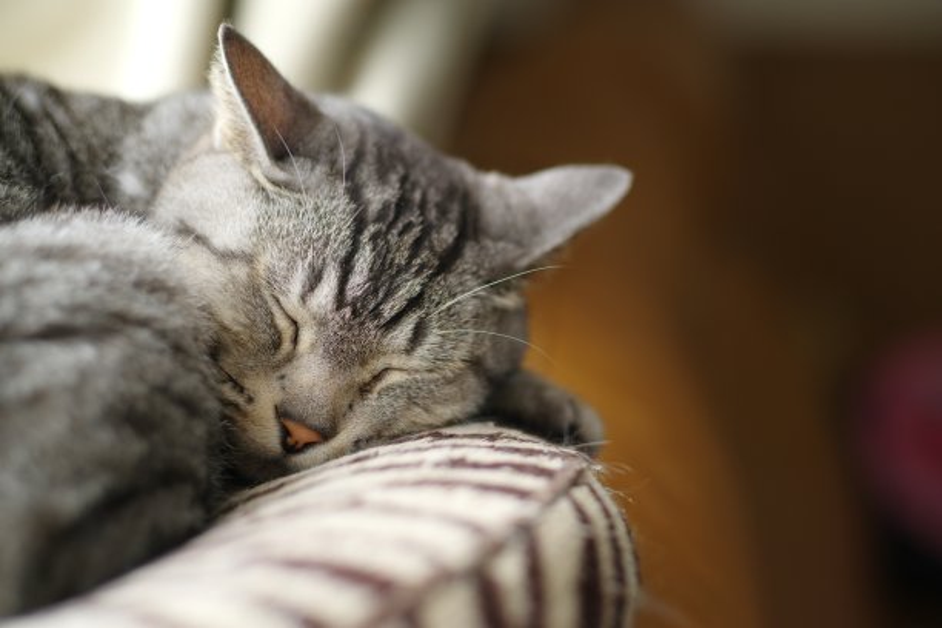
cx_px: 471
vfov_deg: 17.7
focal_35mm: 77
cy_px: 314
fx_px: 2015
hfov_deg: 26.3
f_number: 2.5
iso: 400
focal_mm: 77
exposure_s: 1/100
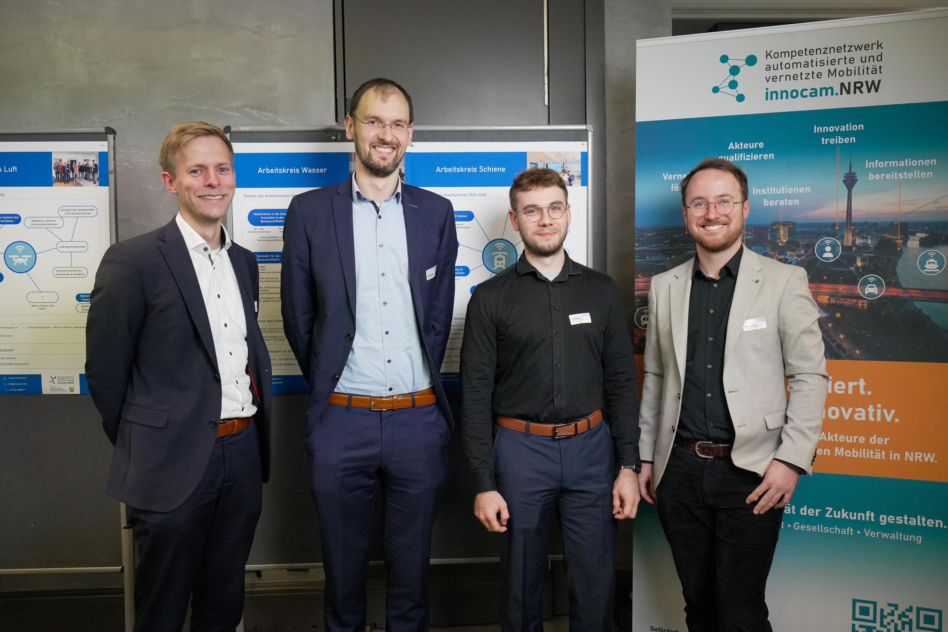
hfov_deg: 61.9
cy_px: 316
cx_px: 474
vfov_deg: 43.6
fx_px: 790
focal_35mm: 30
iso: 2500
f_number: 2.8
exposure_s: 1/250
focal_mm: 20
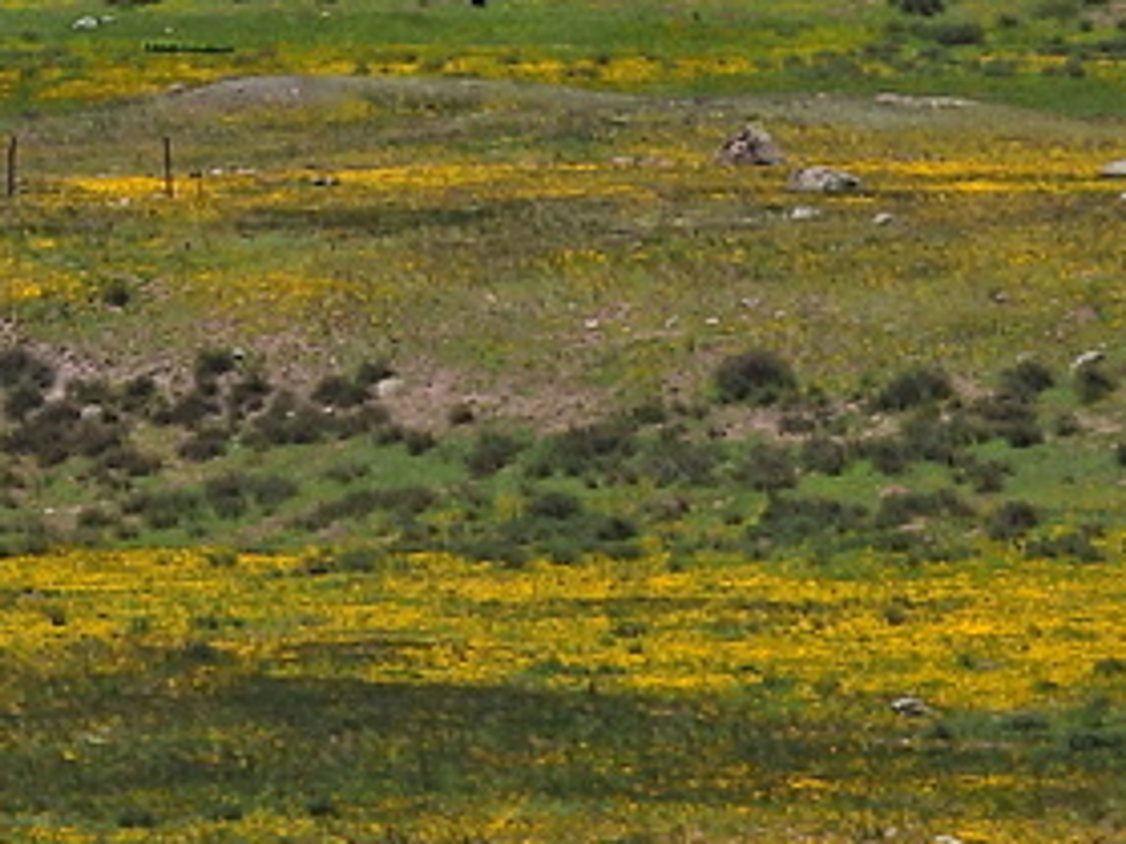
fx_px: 17135
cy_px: -186
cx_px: -557
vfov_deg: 2.8
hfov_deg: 3.7
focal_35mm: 527
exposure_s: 1/1250
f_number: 4
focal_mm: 20.5
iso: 100
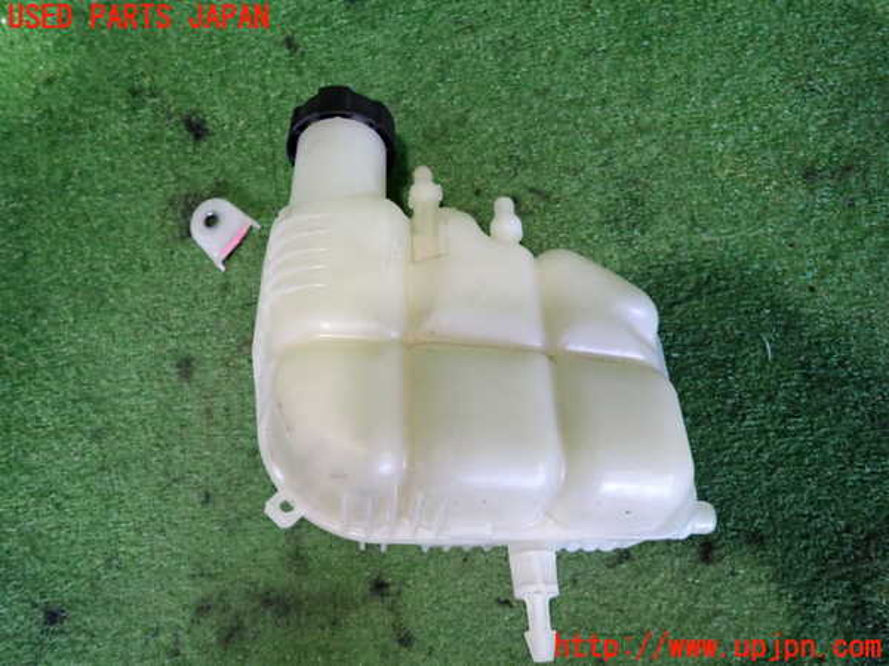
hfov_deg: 69.4
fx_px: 642
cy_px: 333
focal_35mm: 25
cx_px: 444
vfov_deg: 54.9
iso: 800
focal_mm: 4.5
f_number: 2
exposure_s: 1/60
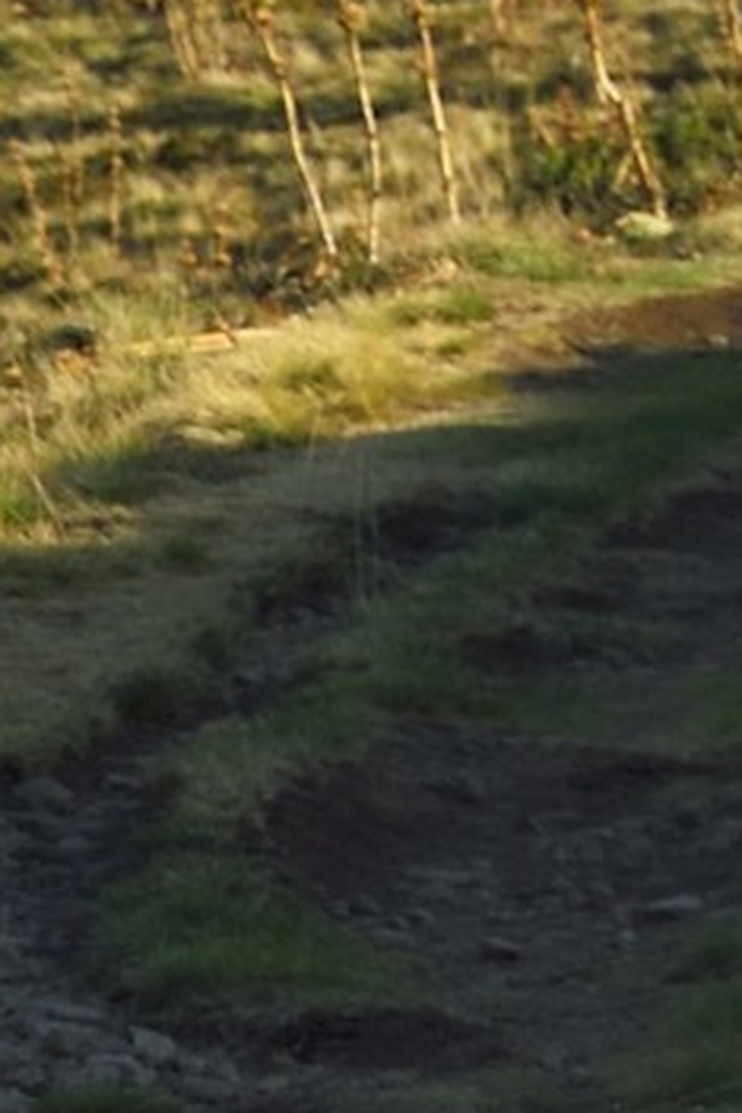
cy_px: 1099
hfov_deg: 4.3
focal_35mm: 308
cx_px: -1706
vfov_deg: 6.7
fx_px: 9522
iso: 200
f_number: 13
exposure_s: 1/250
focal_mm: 45
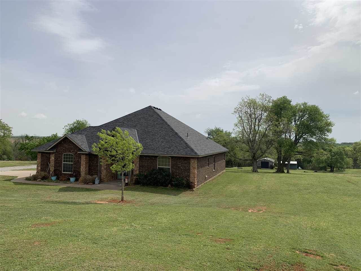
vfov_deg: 53.1
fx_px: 271
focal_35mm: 26
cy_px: 136
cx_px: 180
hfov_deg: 67.3
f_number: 1.8
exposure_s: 1/5405
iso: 25
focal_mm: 4.25
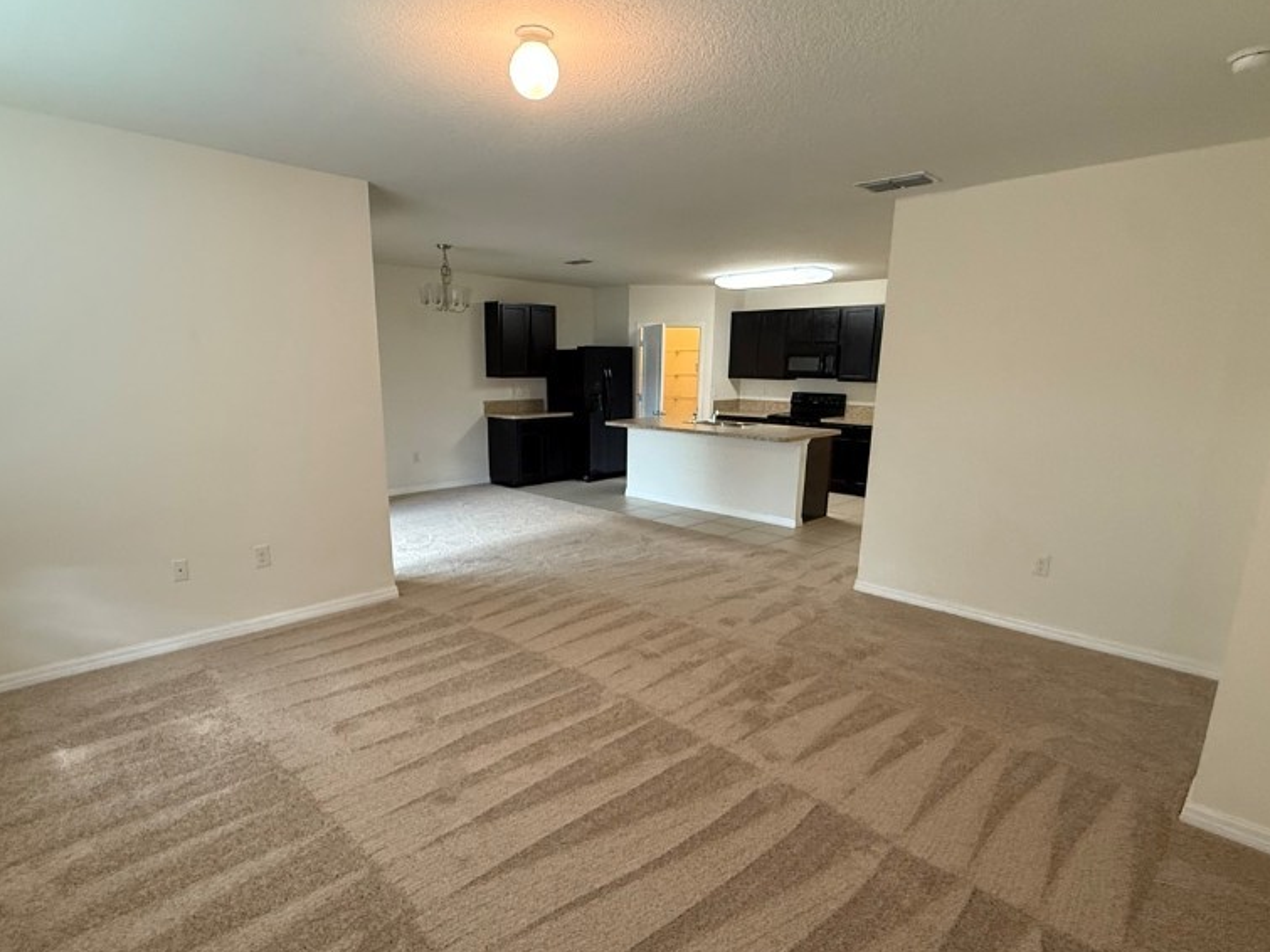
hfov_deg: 84.6
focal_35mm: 19
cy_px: 532
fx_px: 697
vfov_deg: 68.4
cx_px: 612
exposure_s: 1/60
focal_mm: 2.22
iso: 400
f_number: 2.2
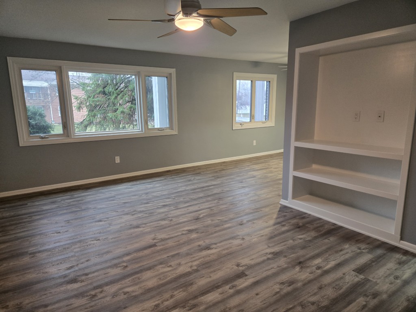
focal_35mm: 23
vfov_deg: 58.9
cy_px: 156
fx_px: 276
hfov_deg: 73.9
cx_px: 208
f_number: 1.8
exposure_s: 1/120
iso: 400
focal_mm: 5.4
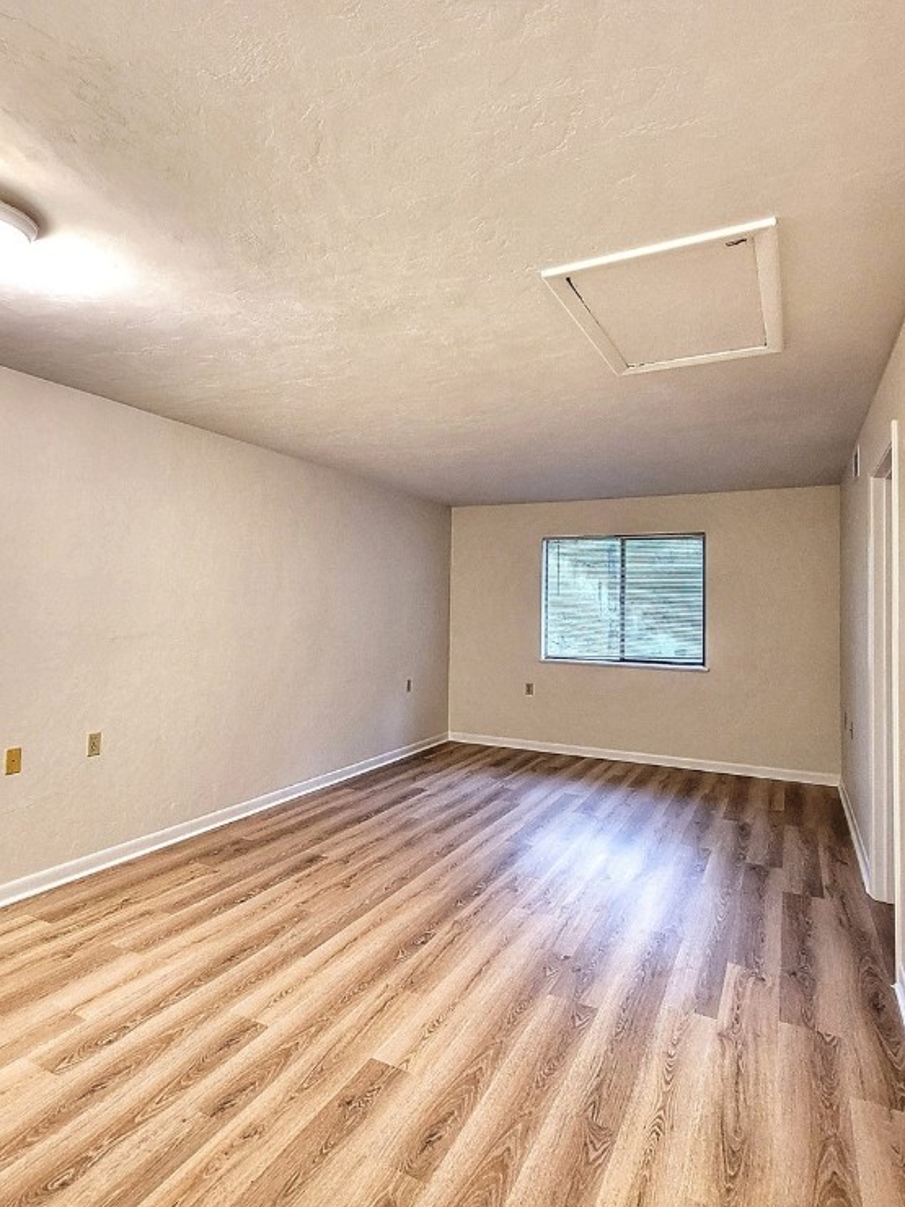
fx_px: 627
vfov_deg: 87.8
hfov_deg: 71.3
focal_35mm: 18
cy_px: 597
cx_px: 391
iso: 320
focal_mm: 2.2
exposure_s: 1/30
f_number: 2.2
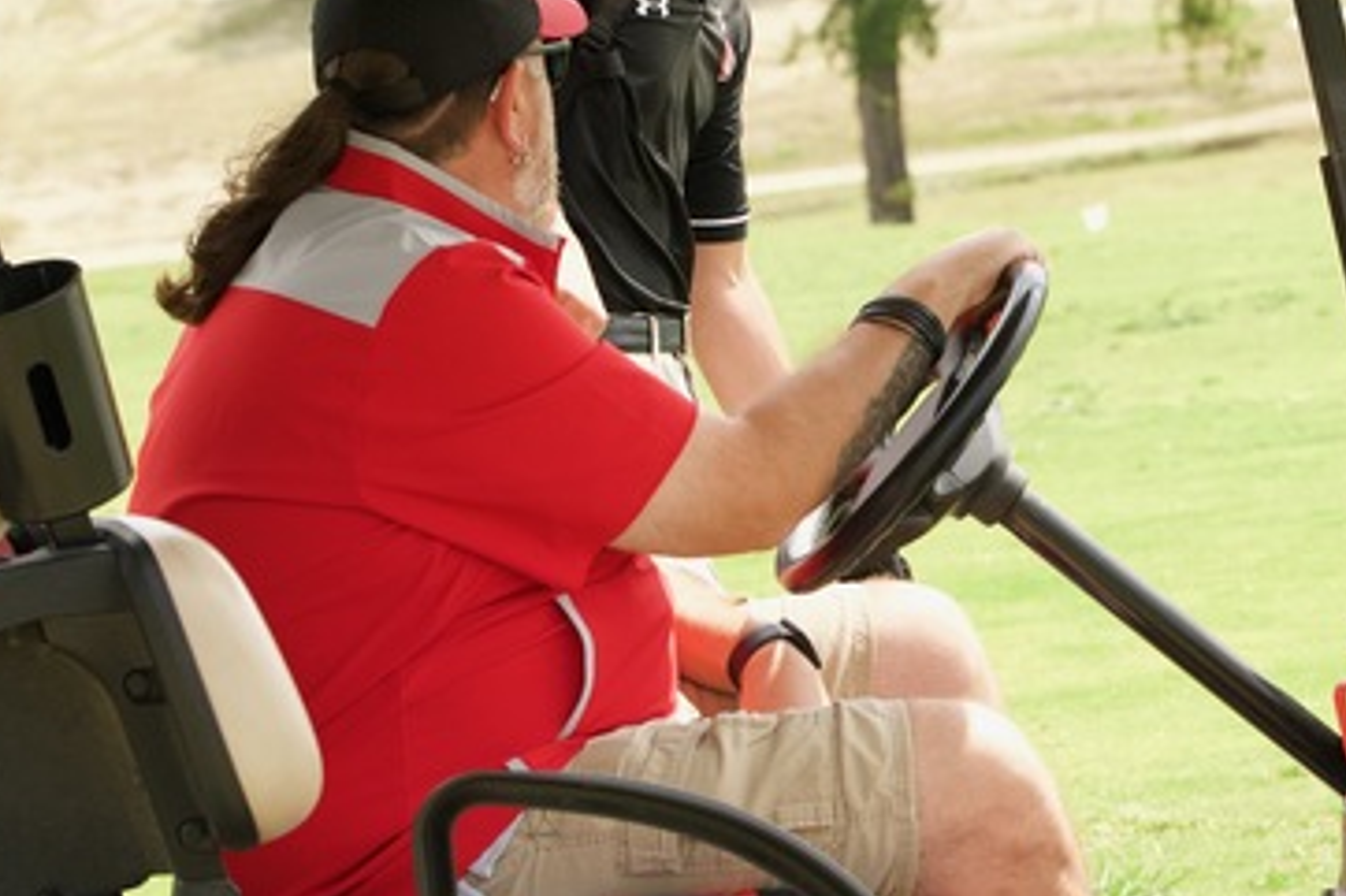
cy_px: 392
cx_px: 1015
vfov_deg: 6.9
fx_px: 7399
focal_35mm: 198
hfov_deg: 10.4
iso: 800
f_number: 5
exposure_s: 1/2000
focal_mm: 70
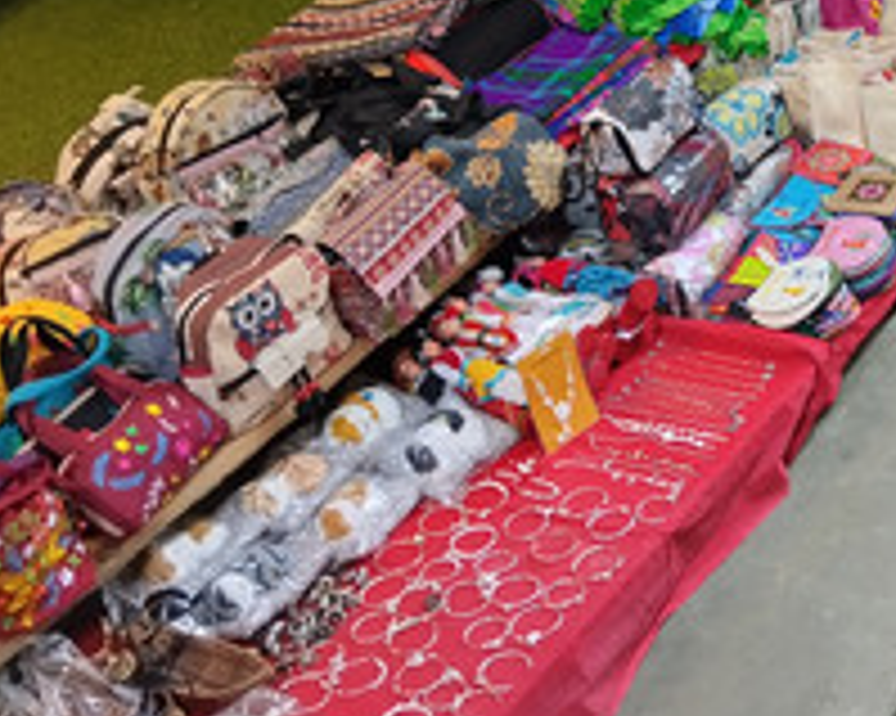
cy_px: -70
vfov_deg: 20.5
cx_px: 1000
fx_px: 1882
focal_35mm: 71
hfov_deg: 24.8
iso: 64
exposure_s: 1/33.3
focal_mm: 4.22
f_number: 1.8
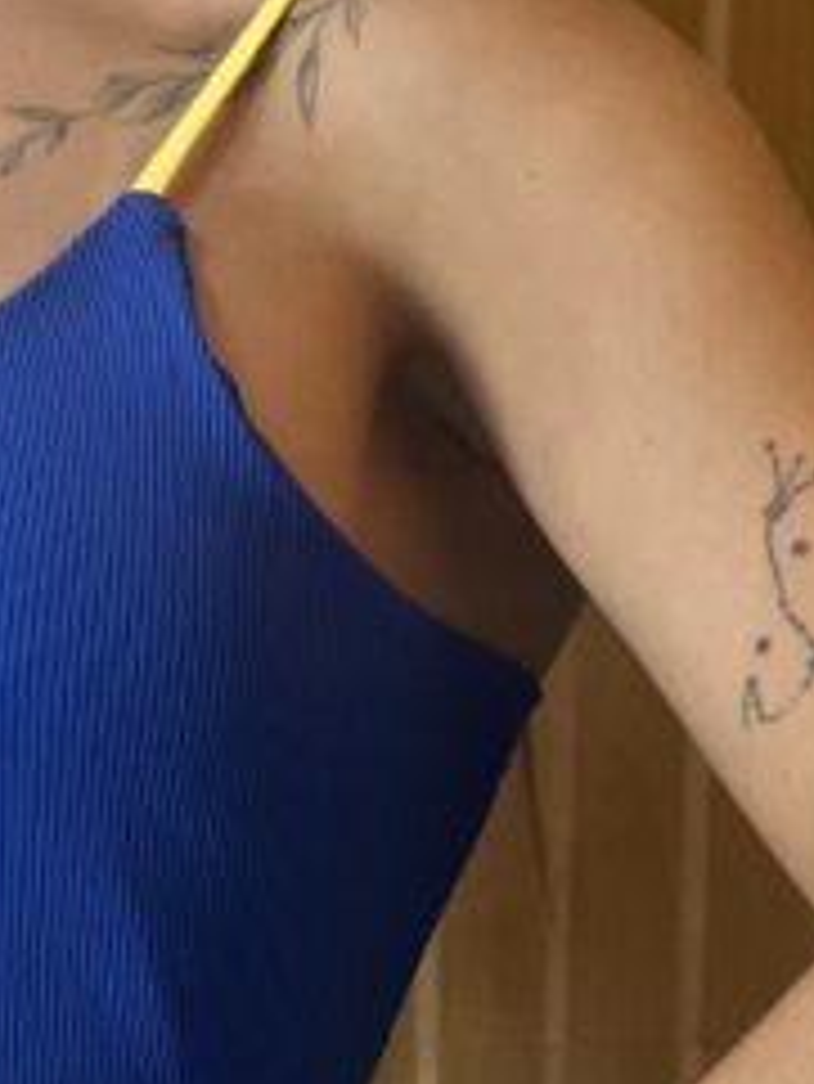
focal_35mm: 298
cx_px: -211
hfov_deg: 5.0
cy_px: 493
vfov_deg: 6.6
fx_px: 9335
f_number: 2.8
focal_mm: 9
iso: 250
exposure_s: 1/120
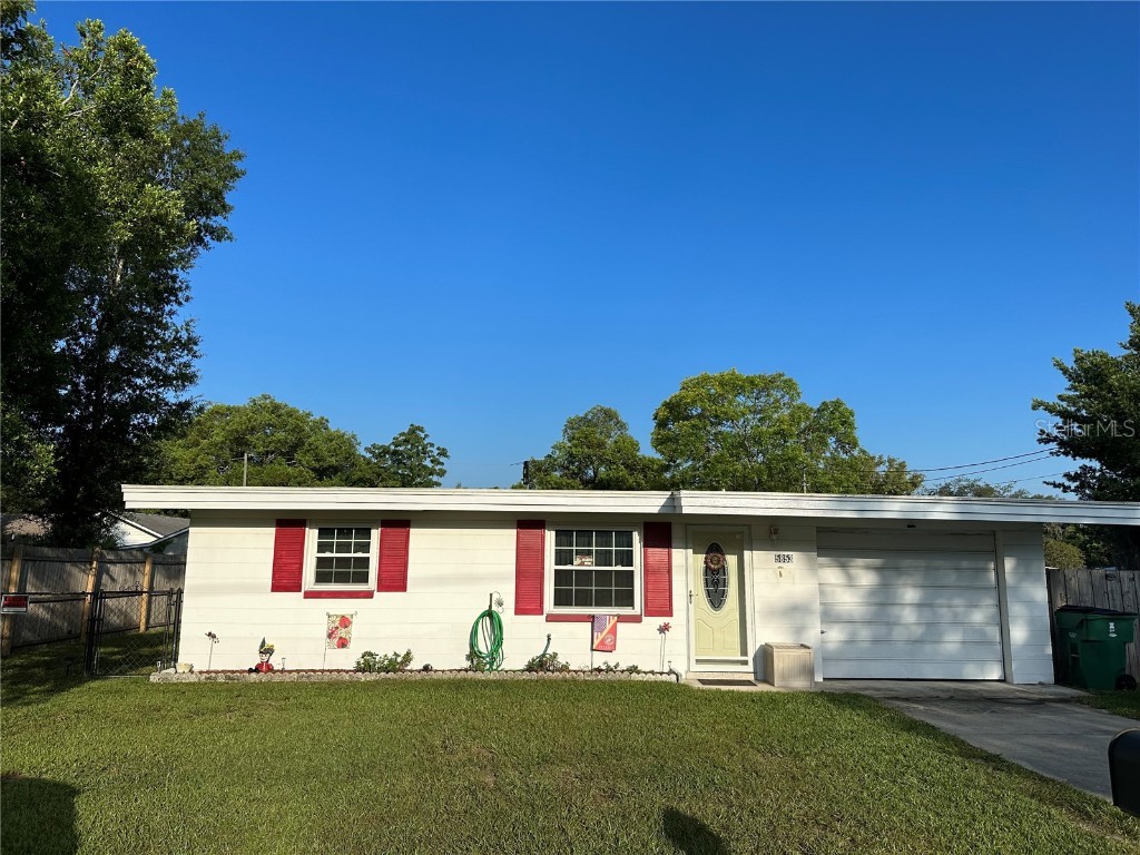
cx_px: 570
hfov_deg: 71.6
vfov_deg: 56.8
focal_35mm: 24
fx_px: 790
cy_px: 428
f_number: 1.78
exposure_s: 1/6211
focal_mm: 6.86
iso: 80
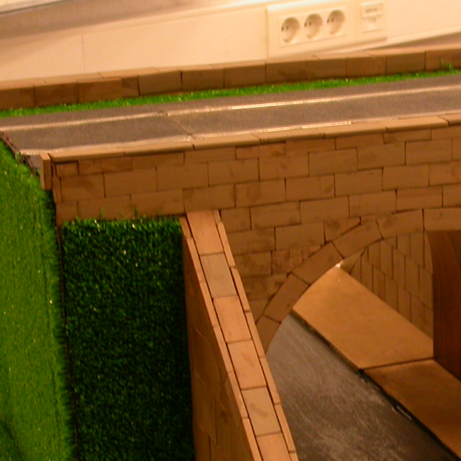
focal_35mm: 112
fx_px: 1688
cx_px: 457
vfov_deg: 15.5
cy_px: 347
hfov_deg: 15.3
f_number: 2.9
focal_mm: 10.9
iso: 100
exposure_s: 1/14.4
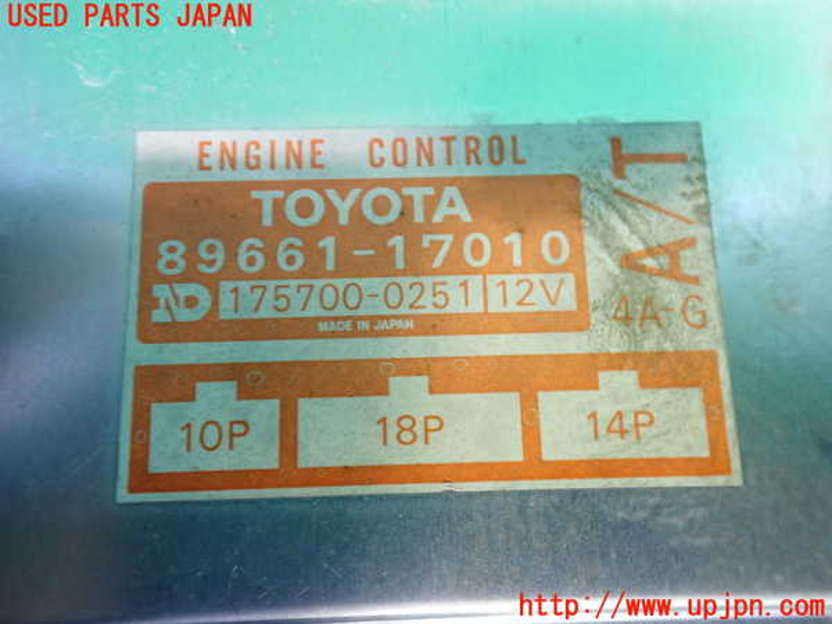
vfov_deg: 46.8
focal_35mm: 30
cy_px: 312
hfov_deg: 60.0
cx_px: 416
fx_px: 721
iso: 400
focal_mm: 5.4
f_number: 2.3
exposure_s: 1/30
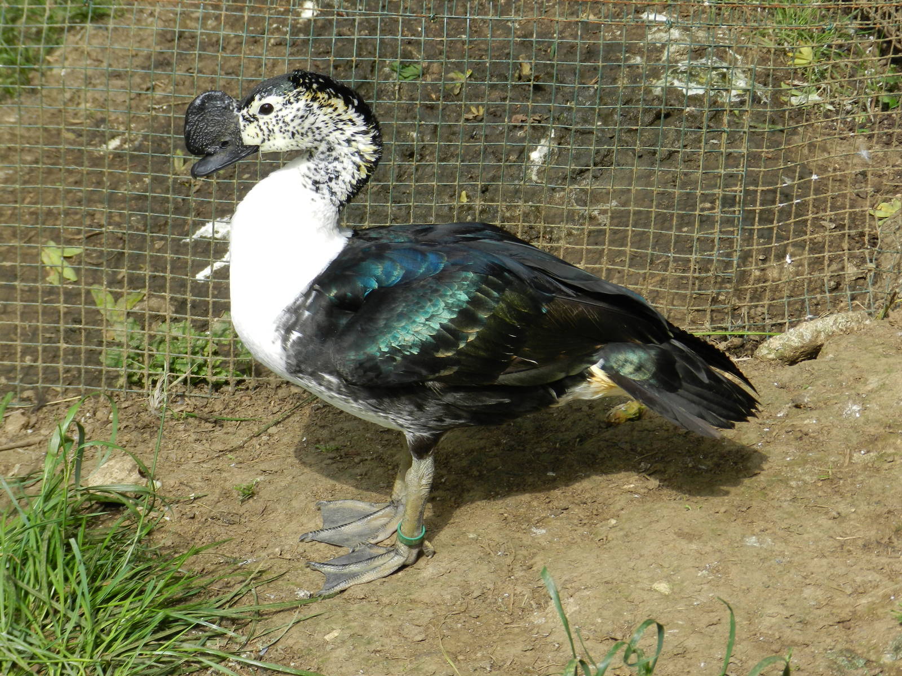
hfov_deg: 13.6
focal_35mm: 145
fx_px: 3778
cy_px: 338
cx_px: 451
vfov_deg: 10.2
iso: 160
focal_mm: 25.7
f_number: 5.1
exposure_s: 1/320
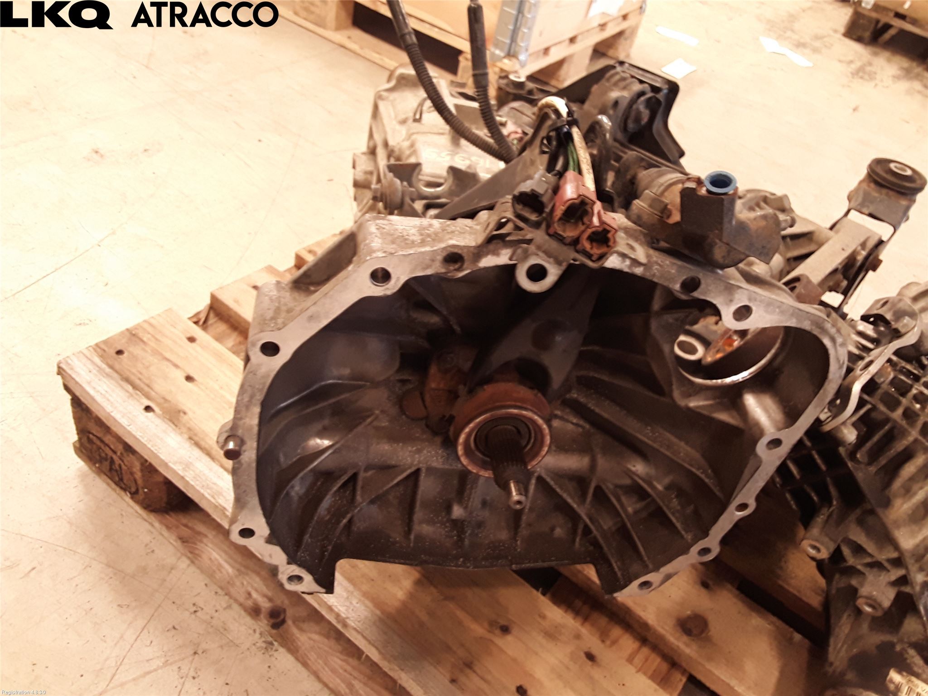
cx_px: 464
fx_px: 751
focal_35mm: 28
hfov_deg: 63.4
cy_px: 348
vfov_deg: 49.7
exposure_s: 1/17
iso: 100
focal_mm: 2.91
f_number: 1.9
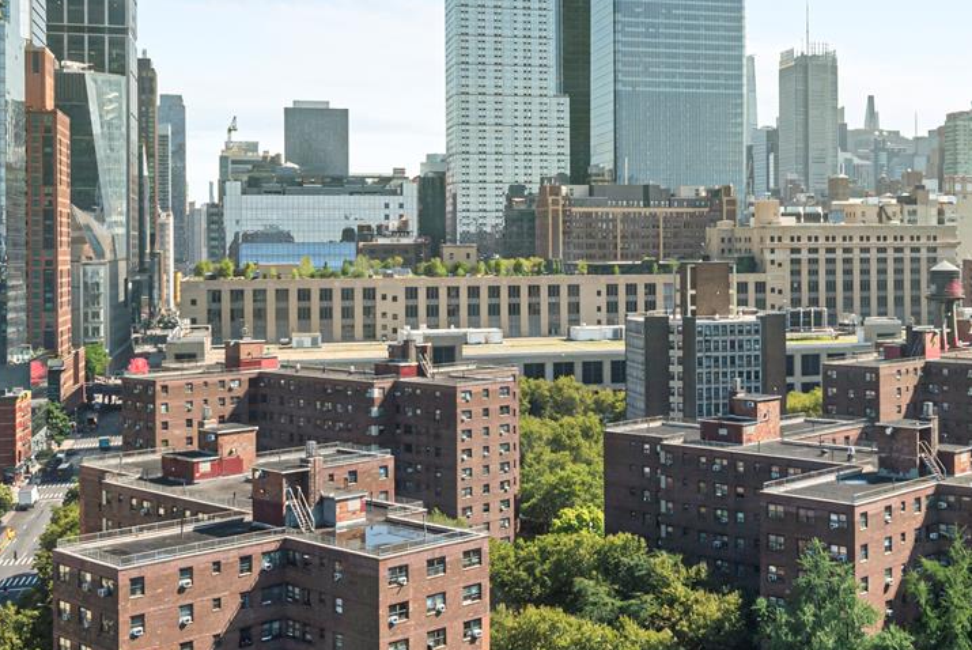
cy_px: 252
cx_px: 684
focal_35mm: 51
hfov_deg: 38.2
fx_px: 1378
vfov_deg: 26.5
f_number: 11
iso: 250
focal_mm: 19
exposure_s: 1/250
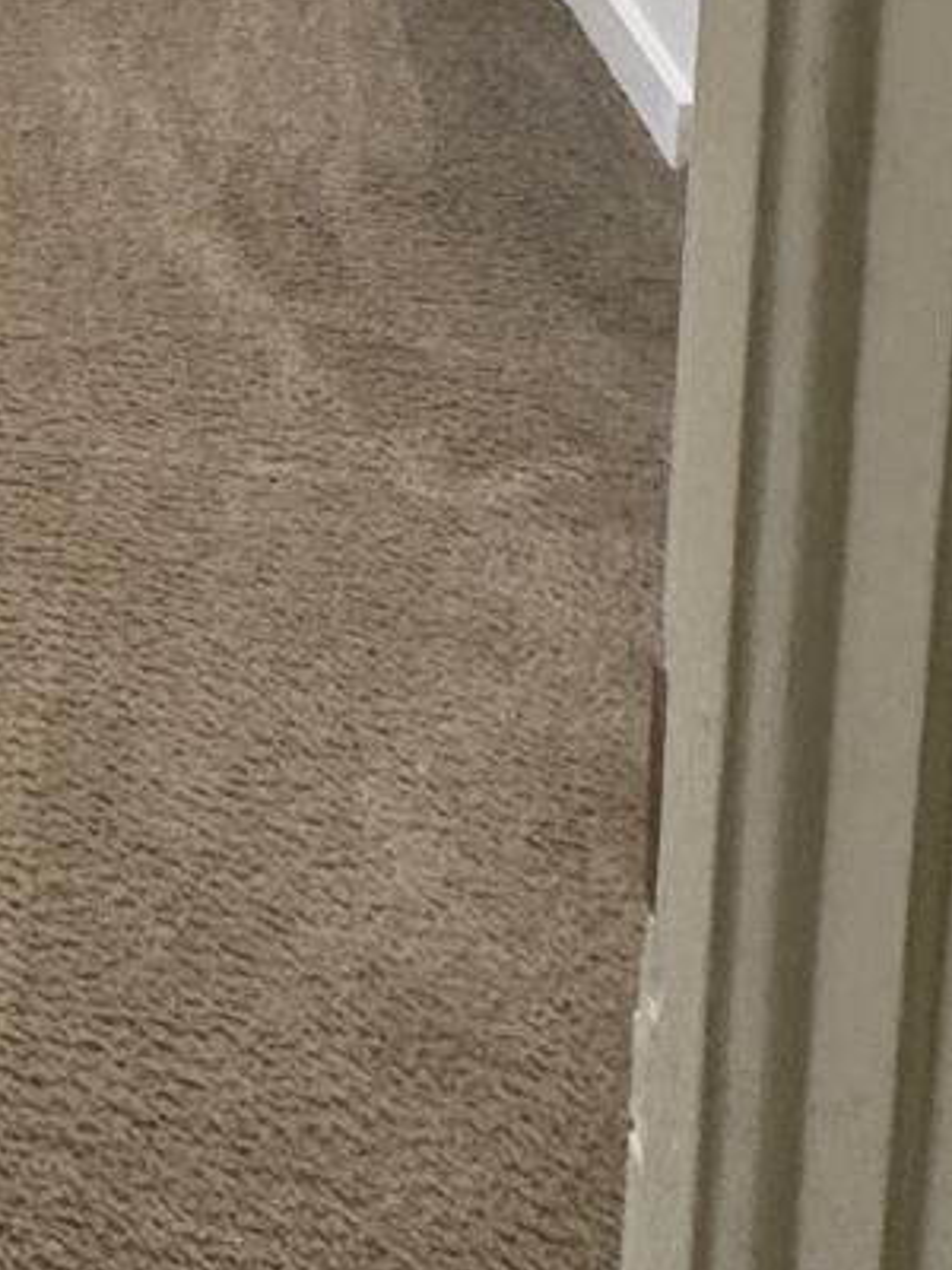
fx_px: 2567
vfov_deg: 20.5
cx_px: -651
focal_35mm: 70
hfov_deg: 17.8
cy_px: -959
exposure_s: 1/120
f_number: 2.2
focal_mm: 2.22
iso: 200
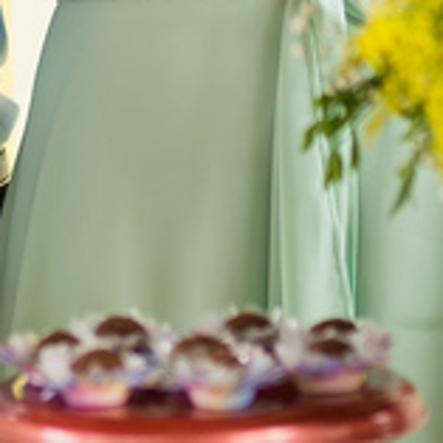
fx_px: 8007
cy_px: -535
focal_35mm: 553
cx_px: -192
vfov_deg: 3.1
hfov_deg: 3.2
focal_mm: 85
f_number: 1.8
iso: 100
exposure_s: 1/320
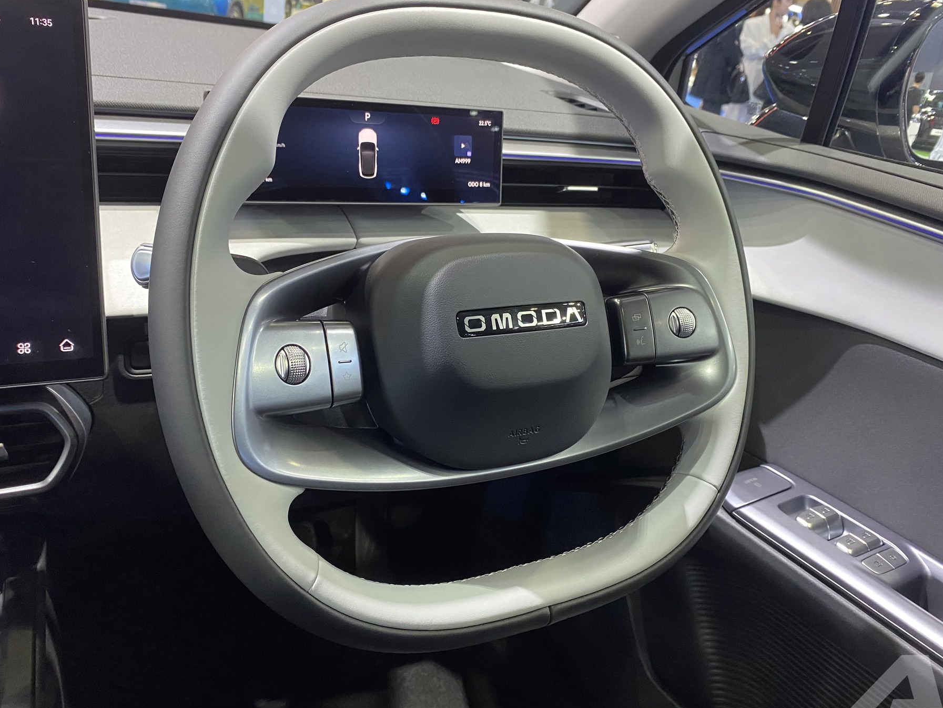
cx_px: 450
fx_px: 790
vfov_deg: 48.2
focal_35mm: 29
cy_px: 343
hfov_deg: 61.6
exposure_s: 1/60
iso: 250
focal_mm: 4.25
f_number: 1.8
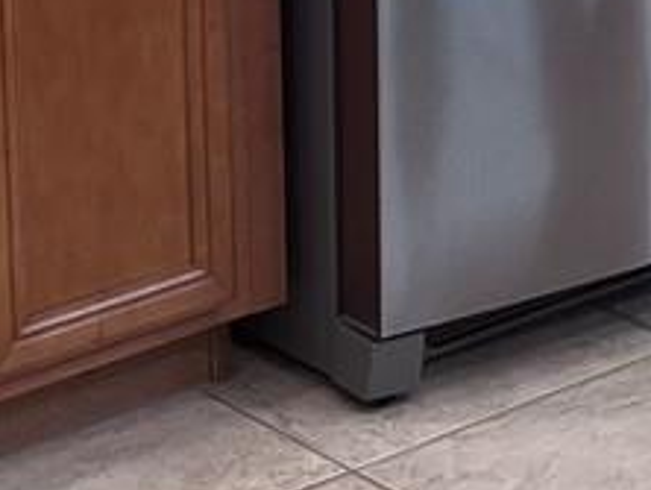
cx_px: 372
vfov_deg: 7.8
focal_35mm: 187
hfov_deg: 10.6
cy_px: -202
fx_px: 3521
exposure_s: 1/60
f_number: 1.6
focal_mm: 5.1
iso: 64
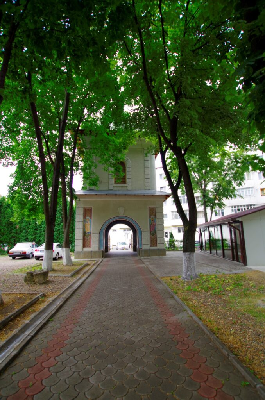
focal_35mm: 15
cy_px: 200
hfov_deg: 77.1
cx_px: 132
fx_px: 166
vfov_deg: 100.5
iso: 200
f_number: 3.5
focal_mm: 10
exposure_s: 1/40
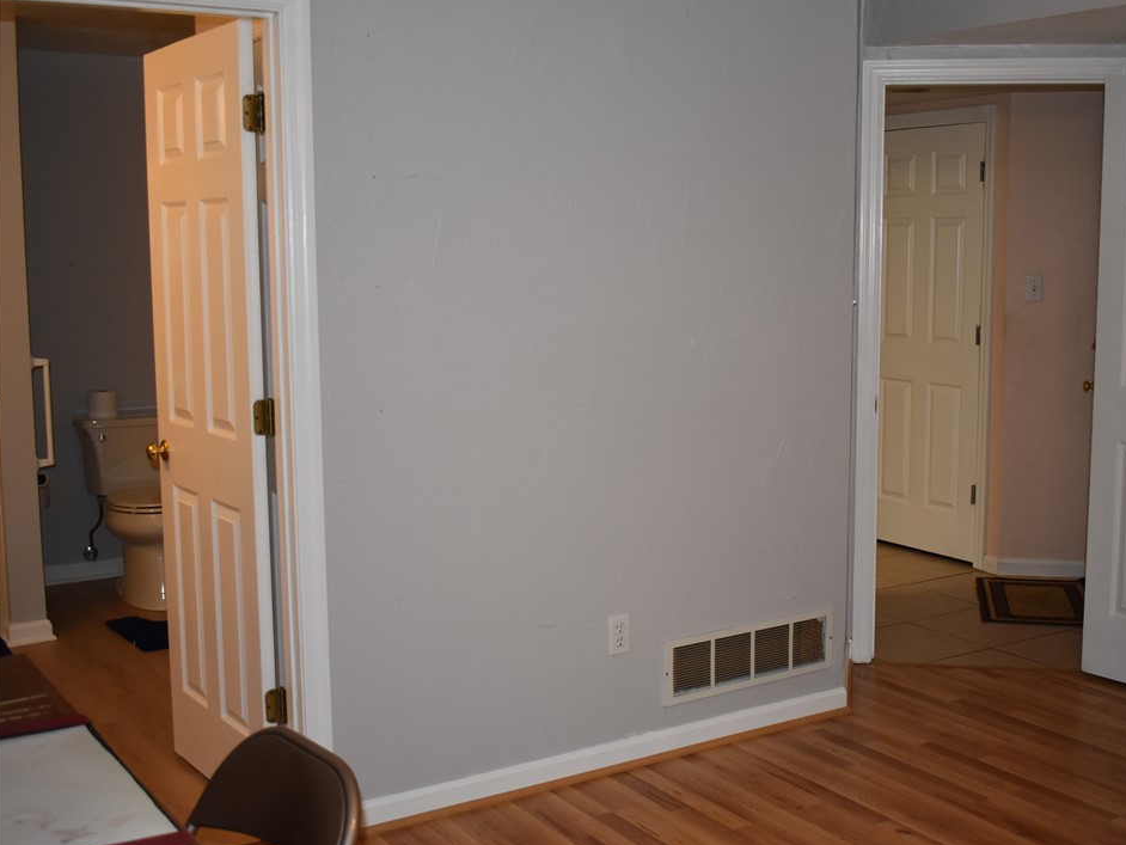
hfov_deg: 45.1
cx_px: 642
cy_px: 422
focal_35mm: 42
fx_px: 1352
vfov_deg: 34.7
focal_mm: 25
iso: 800
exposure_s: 1/160
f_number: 4
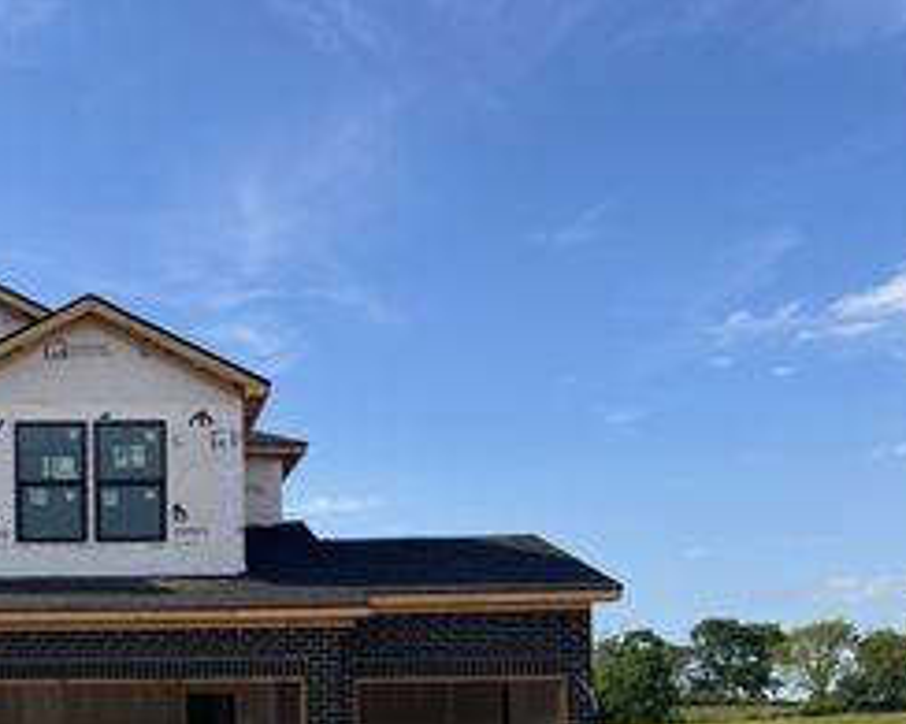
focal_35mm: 52
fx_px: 1394
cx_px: 108
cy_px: 692
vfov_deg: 27.7
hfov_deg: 34.2
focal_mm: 5.7
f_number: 1.5
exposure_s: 1/3460
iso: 50
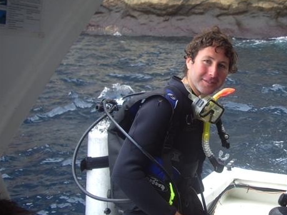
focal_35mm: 53
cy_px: 94
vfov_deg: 27.5
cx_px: 199
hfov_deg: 35.7
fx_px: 439
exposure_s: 1/125
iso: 50
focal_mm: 5.8
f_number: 2.6
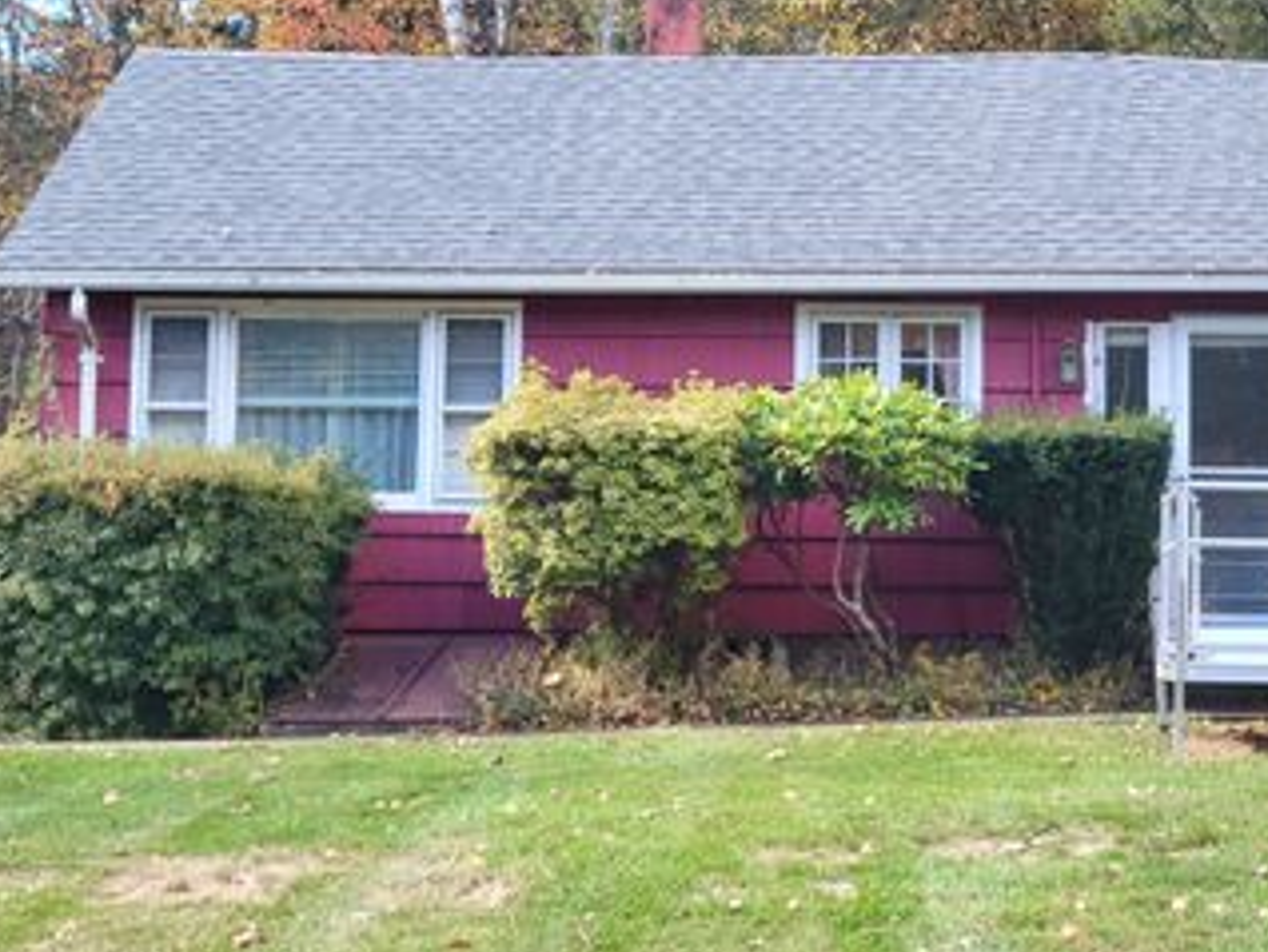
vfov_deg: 32.7
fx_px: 1613
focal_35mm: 44
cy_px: 325
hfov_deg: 42.0
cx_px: 909
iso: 40
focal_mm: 5.9
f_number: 2
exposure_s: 1/120
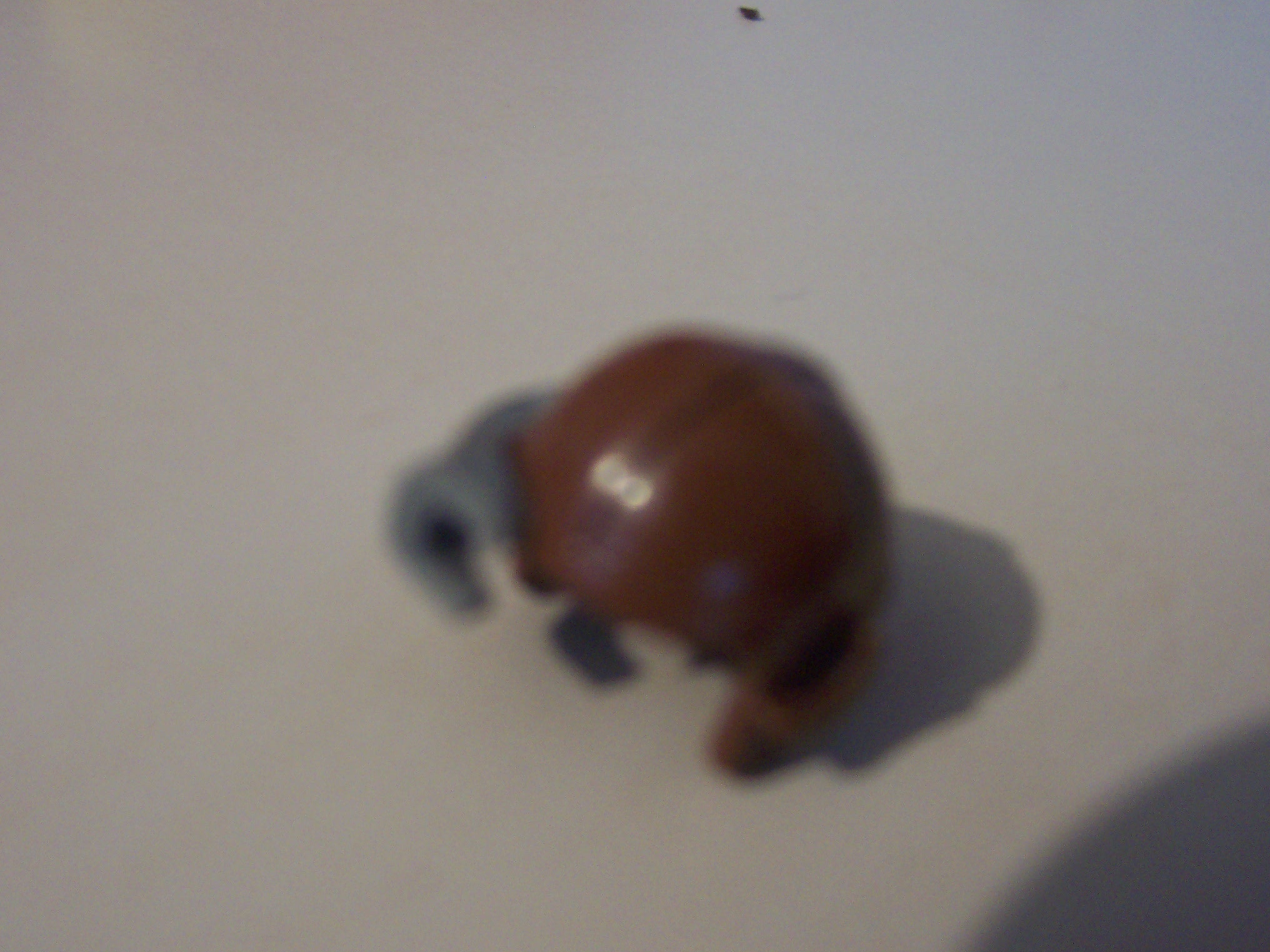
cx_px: 635
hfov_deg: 50.1
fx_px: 1357
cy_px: 476
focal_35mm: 37
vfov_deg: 38.7
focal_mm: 5.6
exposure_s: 1/8
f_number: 2.8
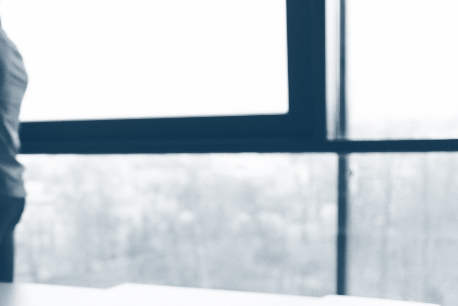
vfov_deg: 19.7
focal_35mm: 69
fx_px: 878
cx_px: -21
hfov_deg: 27.2
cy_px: 176
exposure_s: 1/200
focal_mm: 32
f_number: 2.8
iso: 250
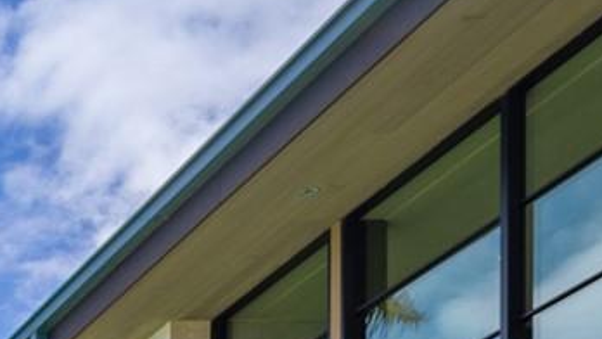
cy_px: 905
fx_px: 1597
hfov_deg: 16.4
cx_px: -596
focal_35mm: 100
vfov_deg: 10.0
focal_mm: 10
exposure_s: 1/8000
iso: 125
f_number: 4
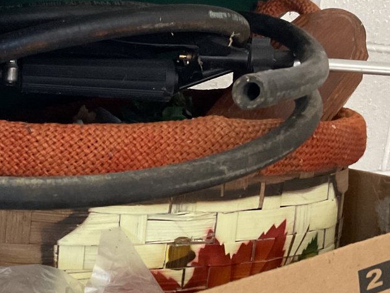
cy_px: 211
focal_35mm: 71
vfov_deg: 20.6
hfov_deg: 26.7
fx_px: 800
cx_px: 62
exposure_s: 1/40
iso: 320
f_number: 1.8
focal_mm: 3
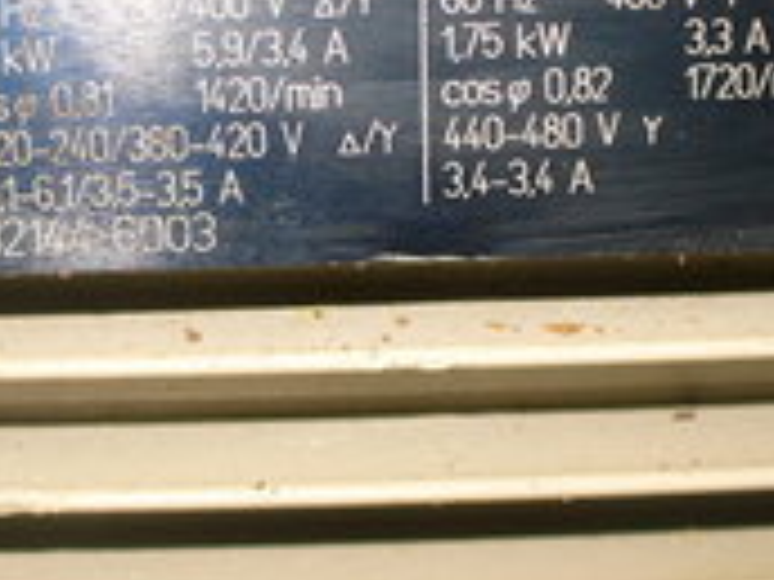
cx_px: 382
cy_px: 180
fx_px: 1923
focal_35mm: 86
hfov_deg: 22.8
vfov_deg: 17.1
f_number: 2.8
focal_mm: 6.1
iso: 80
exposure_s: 1/30
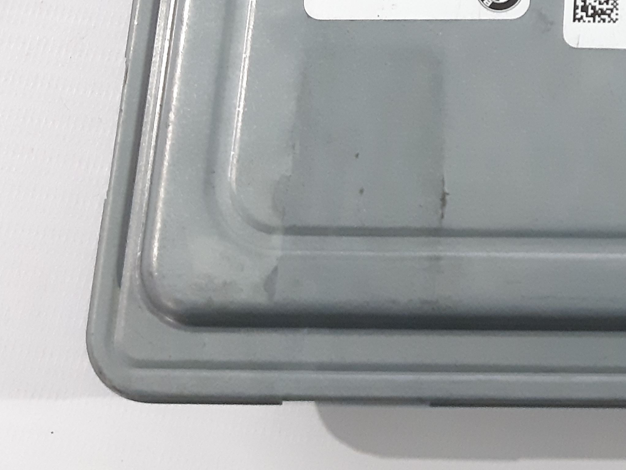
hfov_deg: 24.2
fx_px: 1356
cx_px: 697
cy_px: -179
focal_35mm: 75
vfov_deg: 18.0
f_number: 1.7
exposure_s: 1/50
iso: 250
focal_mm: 3.93
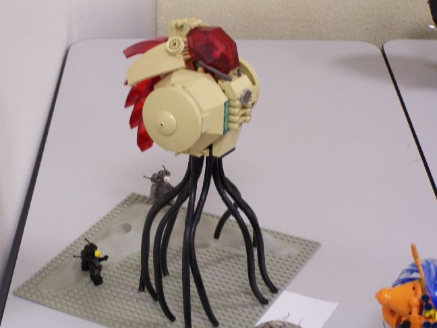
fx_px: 1187
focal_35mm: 94
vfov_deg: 15.7
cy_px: 164
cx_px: 218
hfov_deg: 20.9
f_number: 3.2
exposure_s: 1/13
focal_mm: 15.6
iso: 140
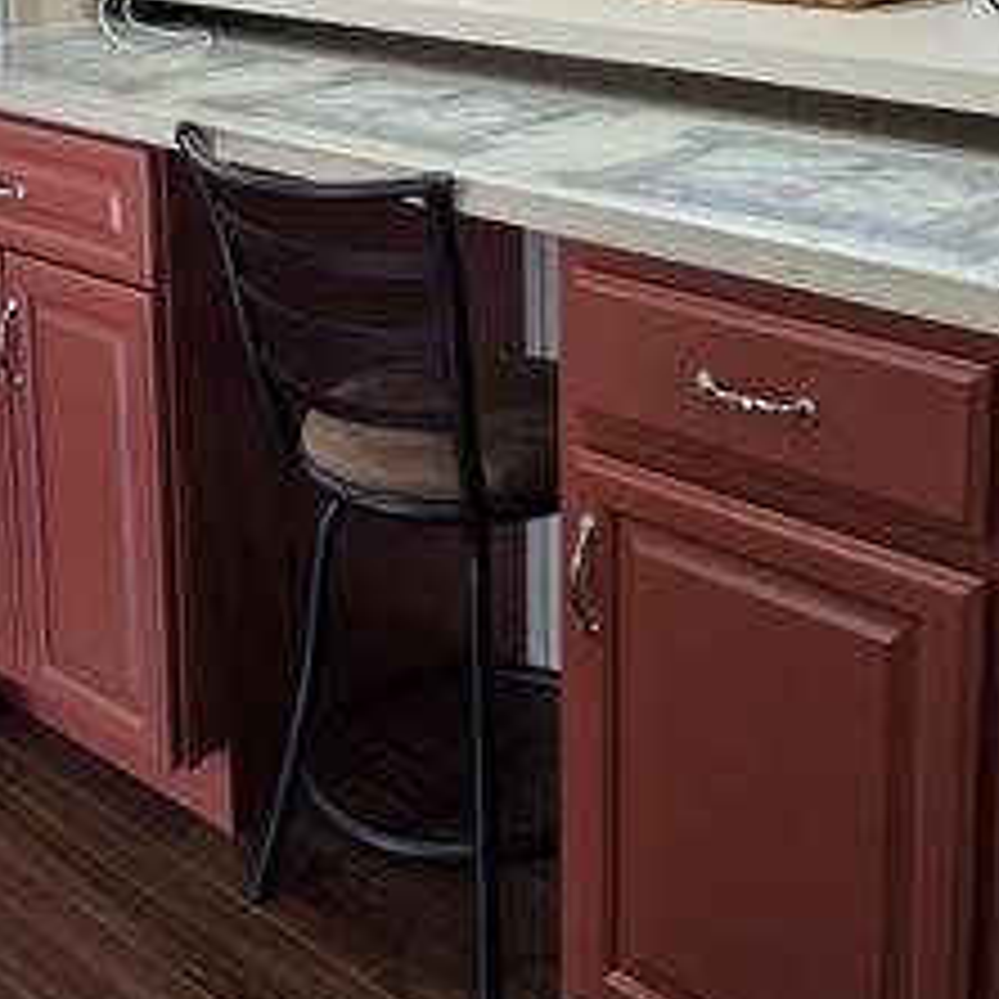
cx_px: 536
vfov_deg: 29.8
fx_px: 1796
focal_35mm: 55
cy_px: 108
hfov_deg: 31.1
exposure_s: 1/120
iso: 160
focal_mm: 6.3
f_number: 1.7
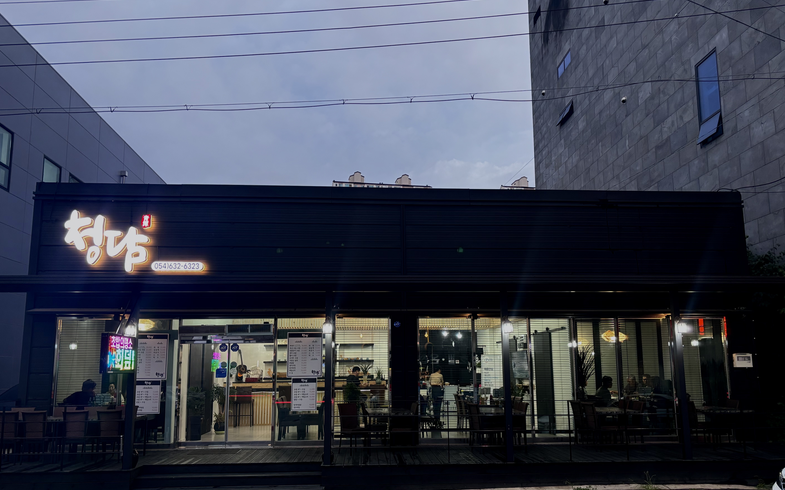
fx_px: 599
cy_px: 283
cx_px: 389
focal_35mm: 28
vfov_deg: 44.4
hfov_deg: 66.5
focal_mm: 5.96
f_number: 1.6
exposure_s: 1/60
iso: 160
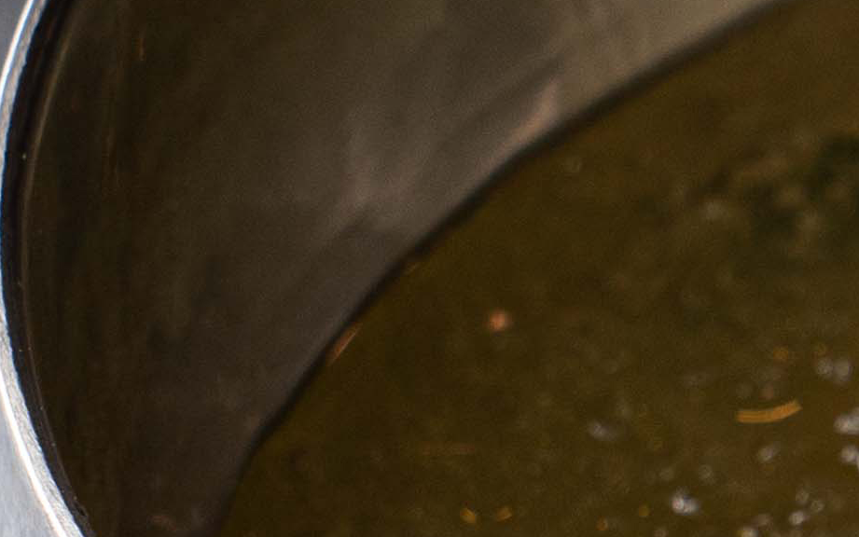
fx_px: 16320
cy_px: 530
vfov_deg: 1.9
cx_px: 1691
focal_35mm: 697
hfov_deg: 3.0
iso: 250
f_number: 11
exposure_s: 1/125
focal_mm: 105
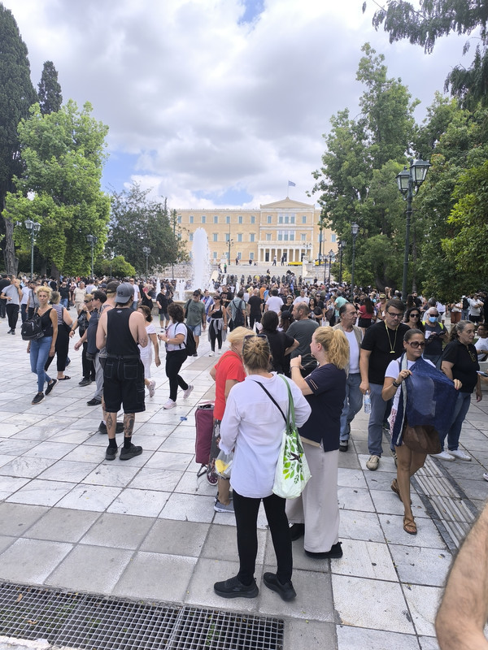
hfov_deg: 58.9
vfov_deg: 73.9
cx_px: 244
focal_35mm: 23
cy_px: 325
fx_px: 432
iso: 50
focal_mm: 6.14
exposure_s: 1/594
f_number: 1.65
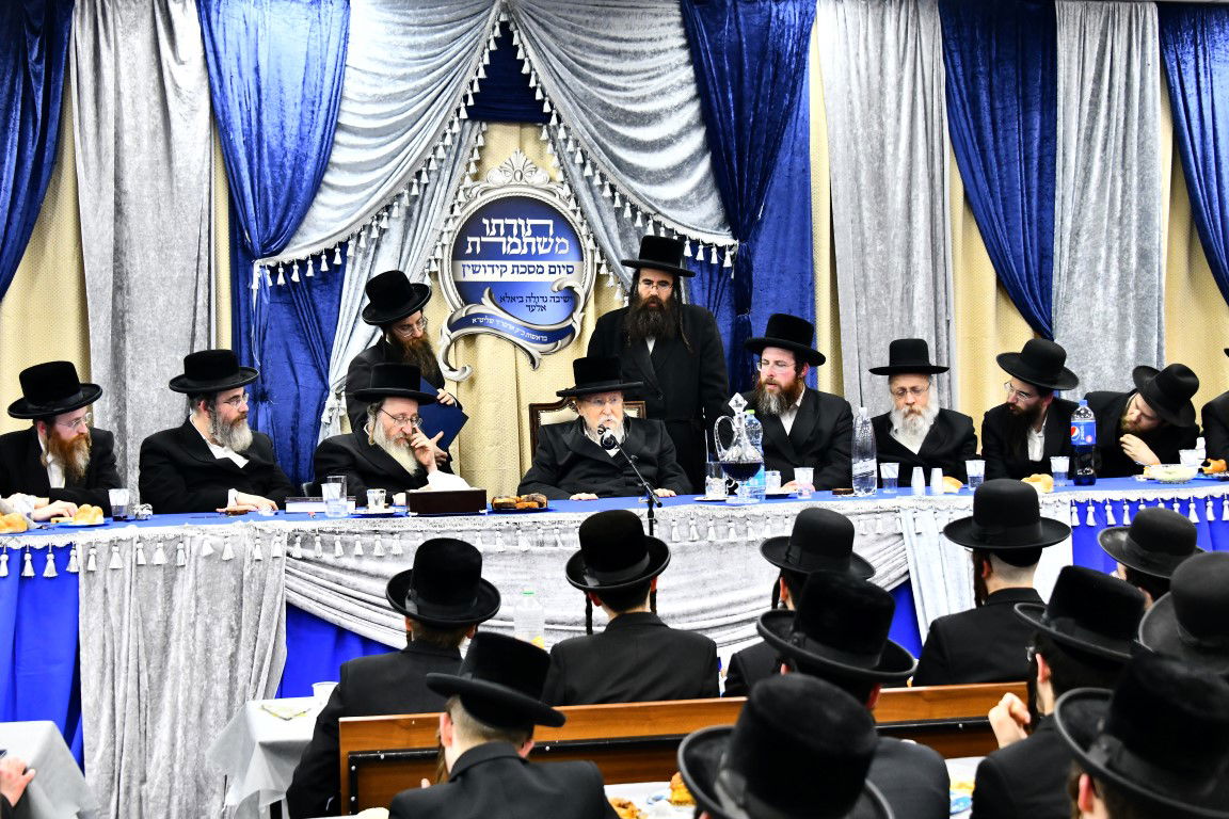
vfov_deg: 24.2
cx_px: 614
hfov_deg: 35.6
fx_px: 1912
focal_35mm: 56
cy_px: 410
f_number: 5.6
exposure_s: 1/80
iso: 2000
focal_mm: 56
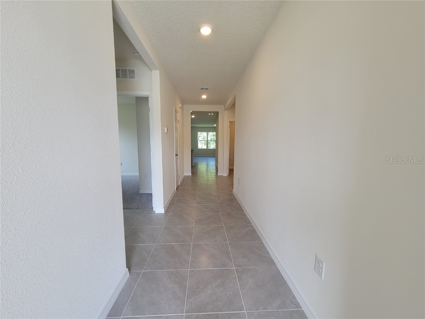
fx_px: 160
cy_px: 160
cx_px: 212
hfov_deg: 106.2
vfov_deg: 89.9
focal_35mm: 13
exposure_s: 1/60
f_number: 2.2
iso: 50
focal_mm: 2.2
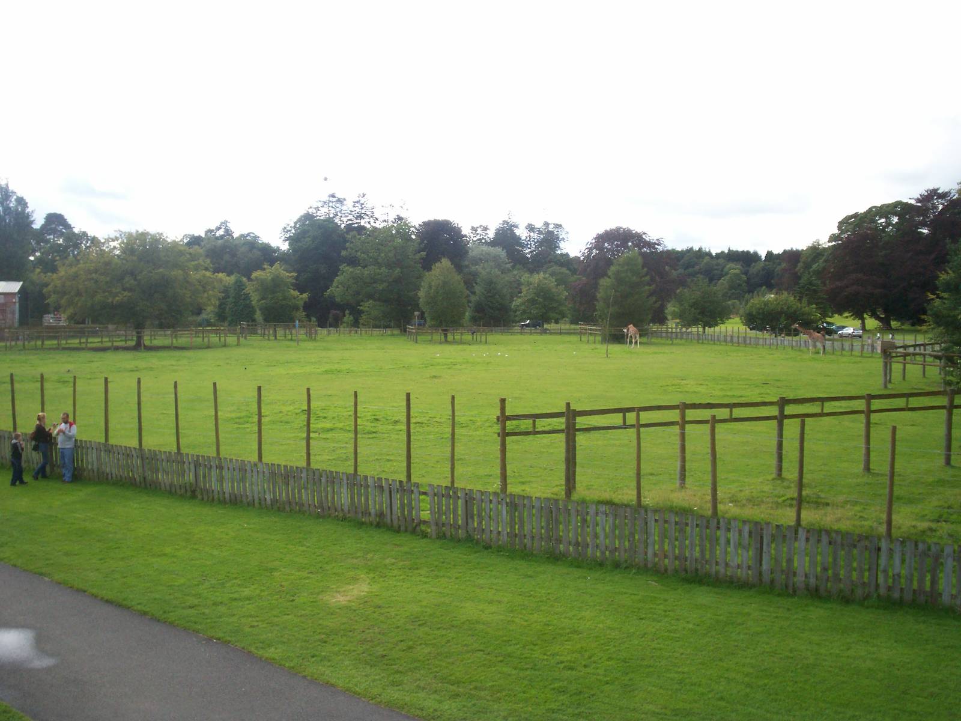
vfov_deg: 39.7
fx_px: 999
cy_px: 360
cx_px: 480
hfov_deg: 51.4
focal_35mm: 36
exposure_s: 1/221
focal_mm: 5.9
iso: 100
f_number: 4.5
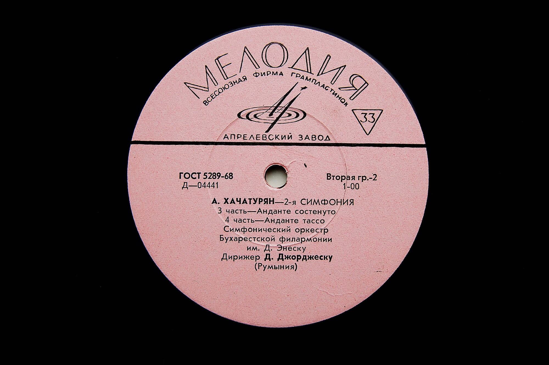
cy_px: 182
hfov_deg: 37.9
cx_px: 274
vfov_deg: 25.7
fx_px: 800
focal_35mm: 52
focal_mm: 35
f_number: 4.5
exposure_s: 1/80
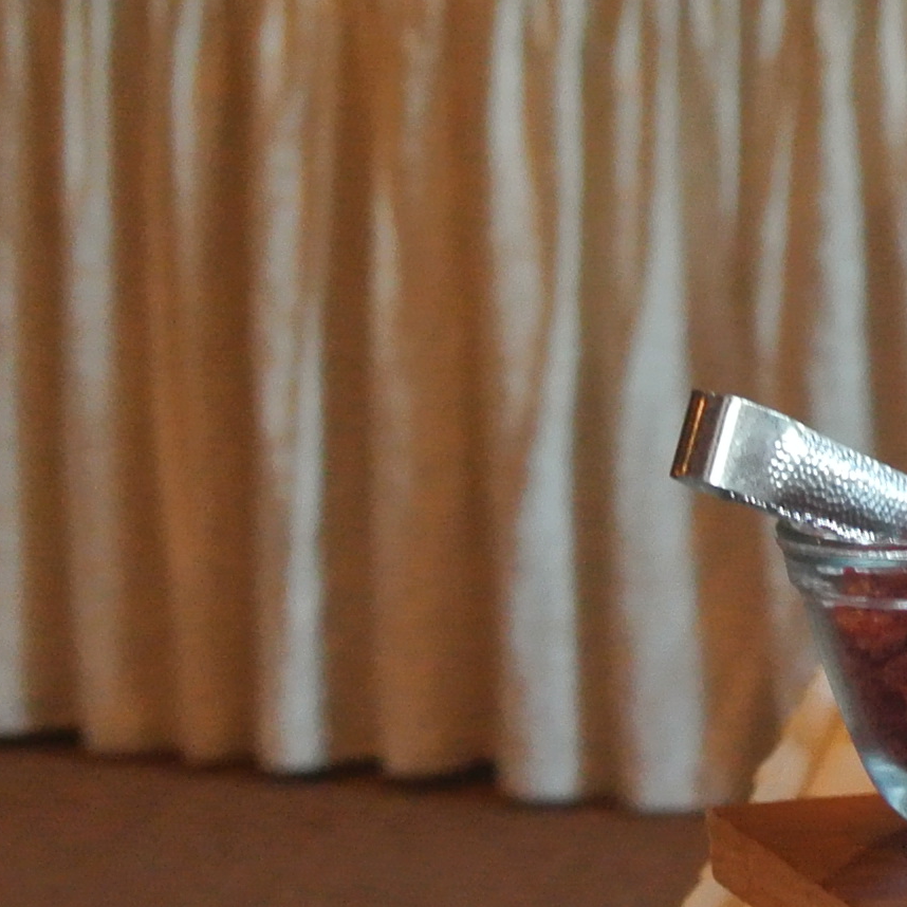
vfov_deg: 5.6
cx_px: 1524
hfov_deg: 5.6
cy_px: 495
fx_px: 9219
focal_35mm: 311
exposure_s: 1/40
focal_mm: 30
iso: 800
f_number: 3.8
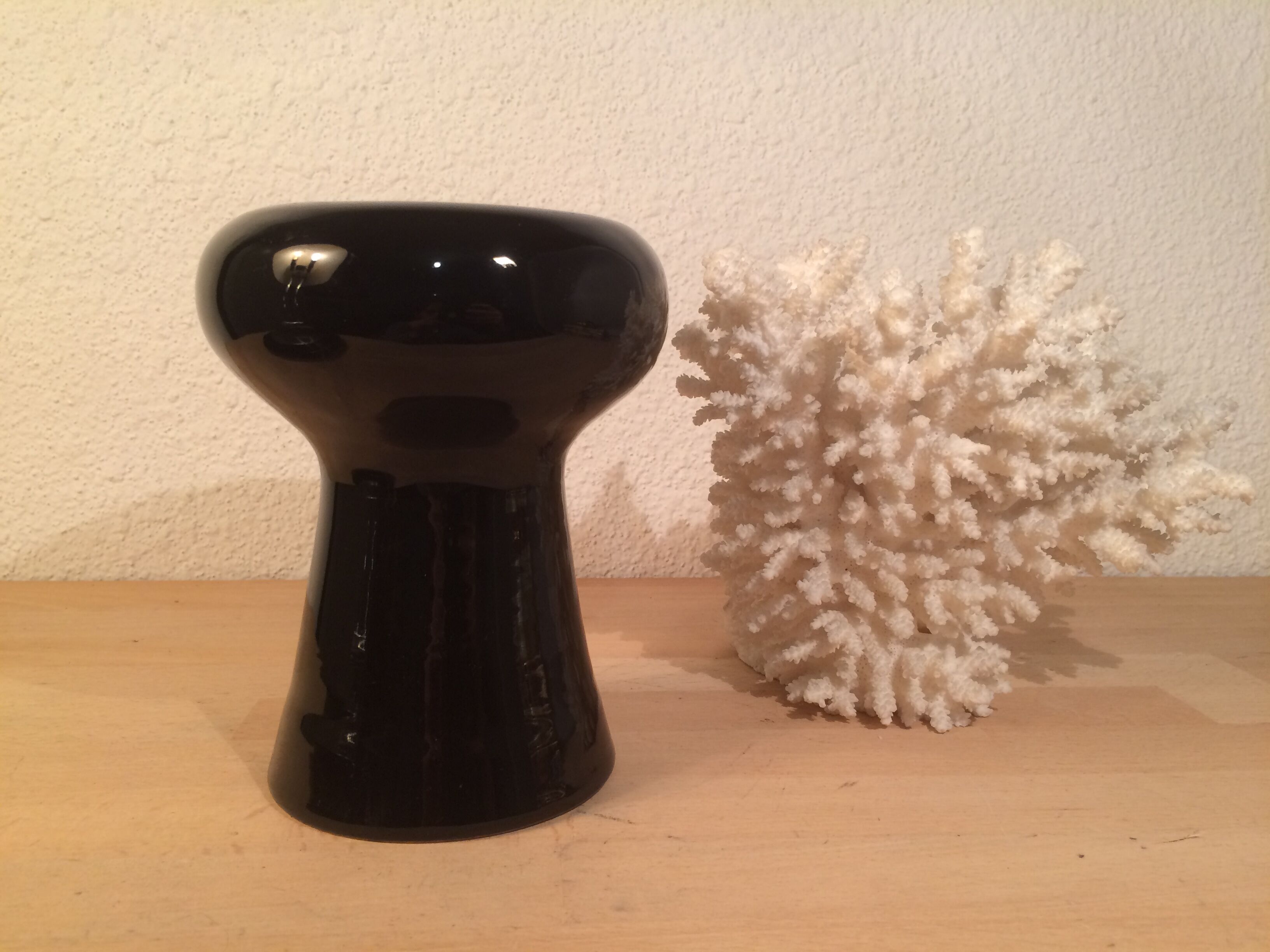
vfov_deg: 48.2
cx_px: 635
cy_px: 476
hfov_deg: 61.7
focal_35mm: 29
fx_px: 1064
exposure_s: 1/33
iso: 64
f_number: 2.2
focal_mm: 4.15
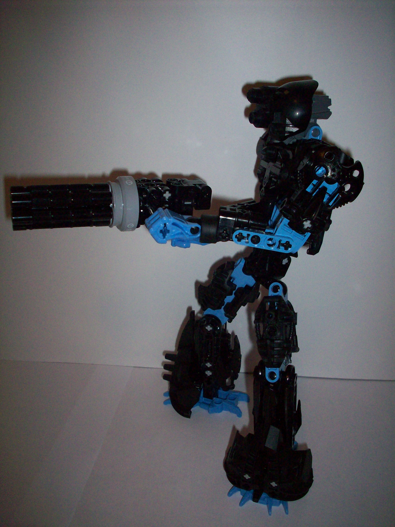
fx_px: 563
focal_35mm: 37
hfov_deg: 38.7
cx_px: 198
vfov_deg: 50.1
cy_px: 264
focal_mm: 6.2
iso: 160
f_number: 2.8
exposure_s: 1/64
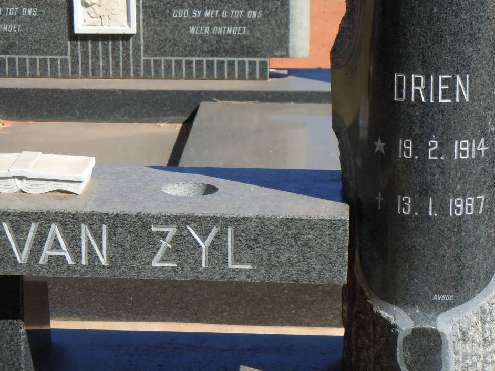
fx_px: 1858
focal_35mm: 130
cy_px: 166
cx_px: 231
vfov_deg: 11.4
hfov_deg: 15.2
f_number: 4.5
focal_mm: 18.3
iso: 200
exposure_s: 1/1000
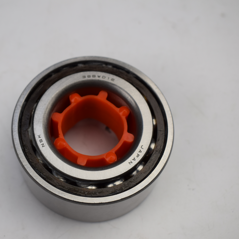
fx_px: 466
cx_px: 71
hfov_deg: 28.5
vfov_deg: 28.8
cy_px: 120
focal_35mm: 60
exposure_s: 1/125
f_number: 5.6
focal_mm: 31
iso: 400
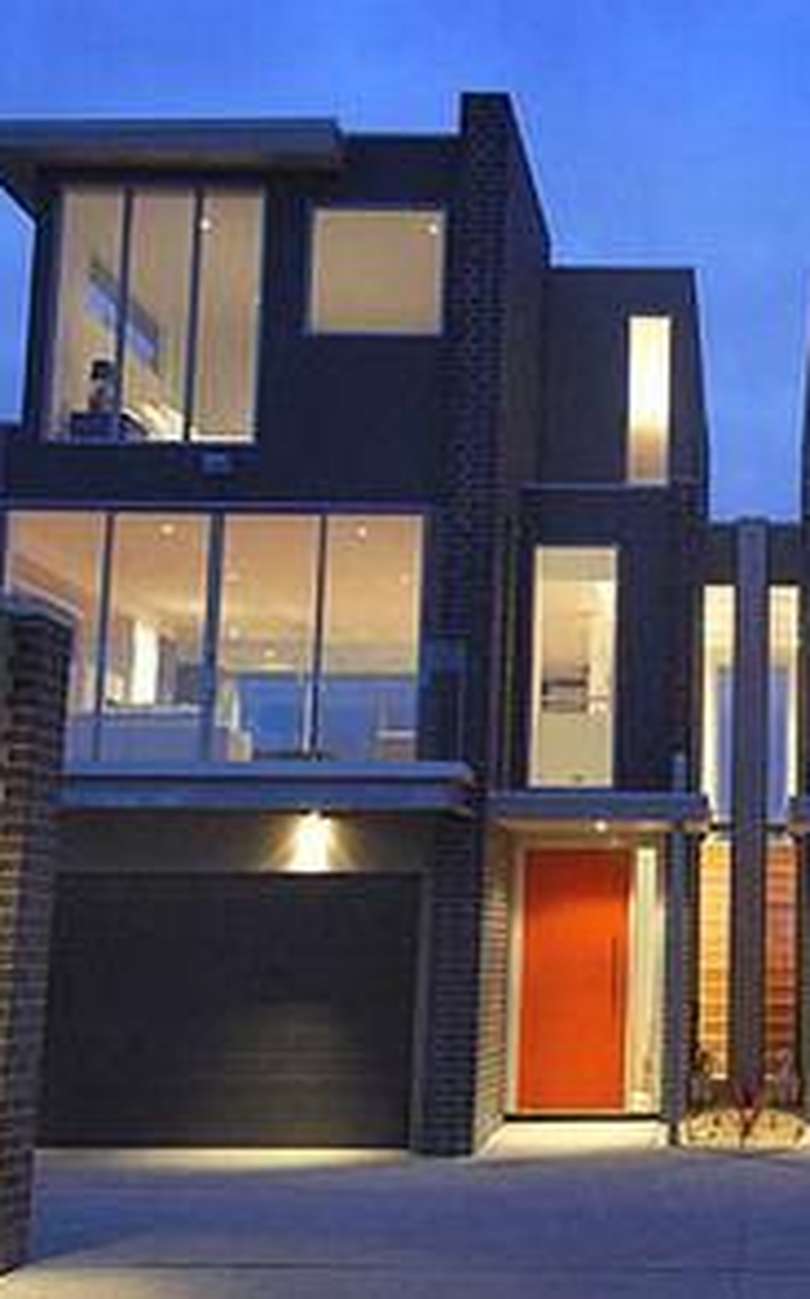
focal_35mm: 56
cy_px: 645
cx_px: 757
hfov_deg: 22.4
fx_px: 1981
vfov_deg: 36.3
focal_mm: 24
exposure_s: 1/1.6
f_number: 7.1
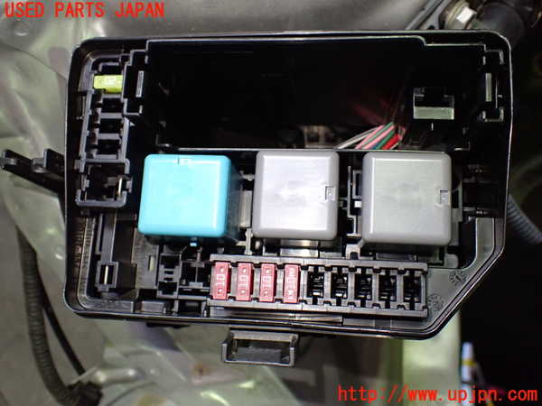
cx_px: 271
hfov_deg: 60.0
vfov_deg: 46.8
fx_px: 470
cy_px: 203
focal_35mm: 30
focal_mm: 5.4
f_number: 2.3
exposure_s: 1/100
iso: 800
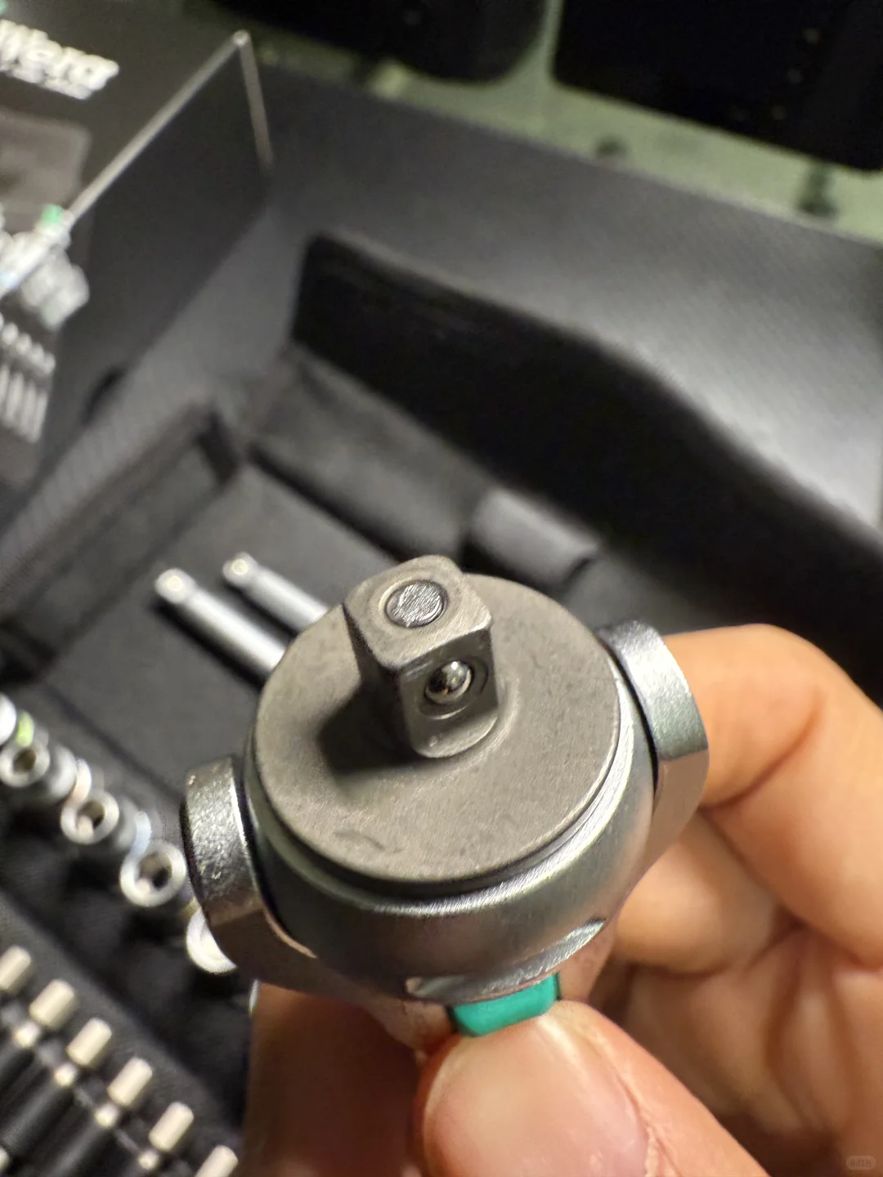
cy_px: 588
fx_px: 816
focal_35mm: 24
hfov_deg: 56.8
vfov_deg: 71.6
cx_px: 442
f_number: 2.2
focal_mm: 2.22
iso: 640
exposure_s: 1/50
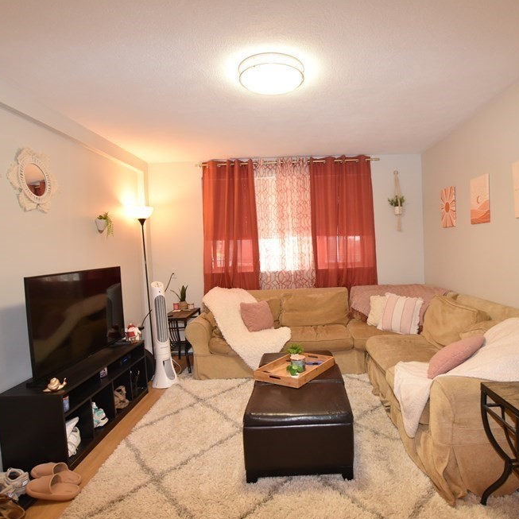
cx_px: 299
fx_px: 339
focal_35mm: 20
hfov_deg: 74.4
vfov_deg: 74.8
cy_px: 267
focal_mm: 10
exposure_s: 1/60
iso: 800
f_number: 4
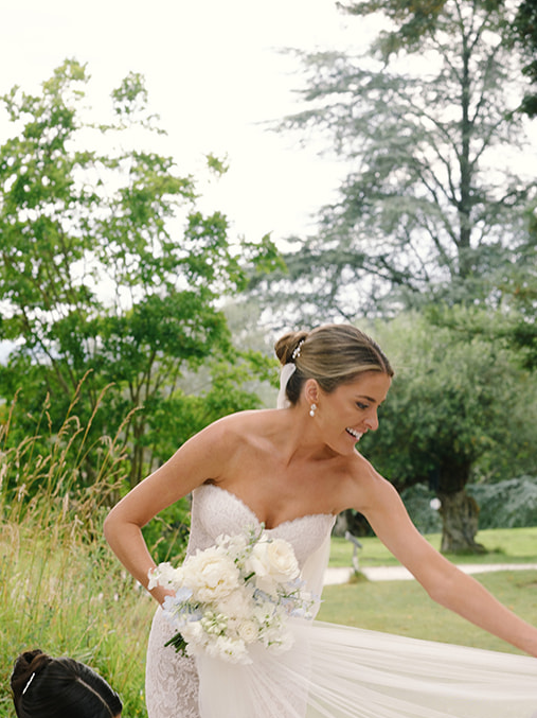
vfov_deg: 13.2
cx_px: 423
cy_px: 459
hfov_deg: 9.9
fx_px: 3085
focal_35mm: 149
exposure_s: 1/125
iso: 200
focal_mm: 80
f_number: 8
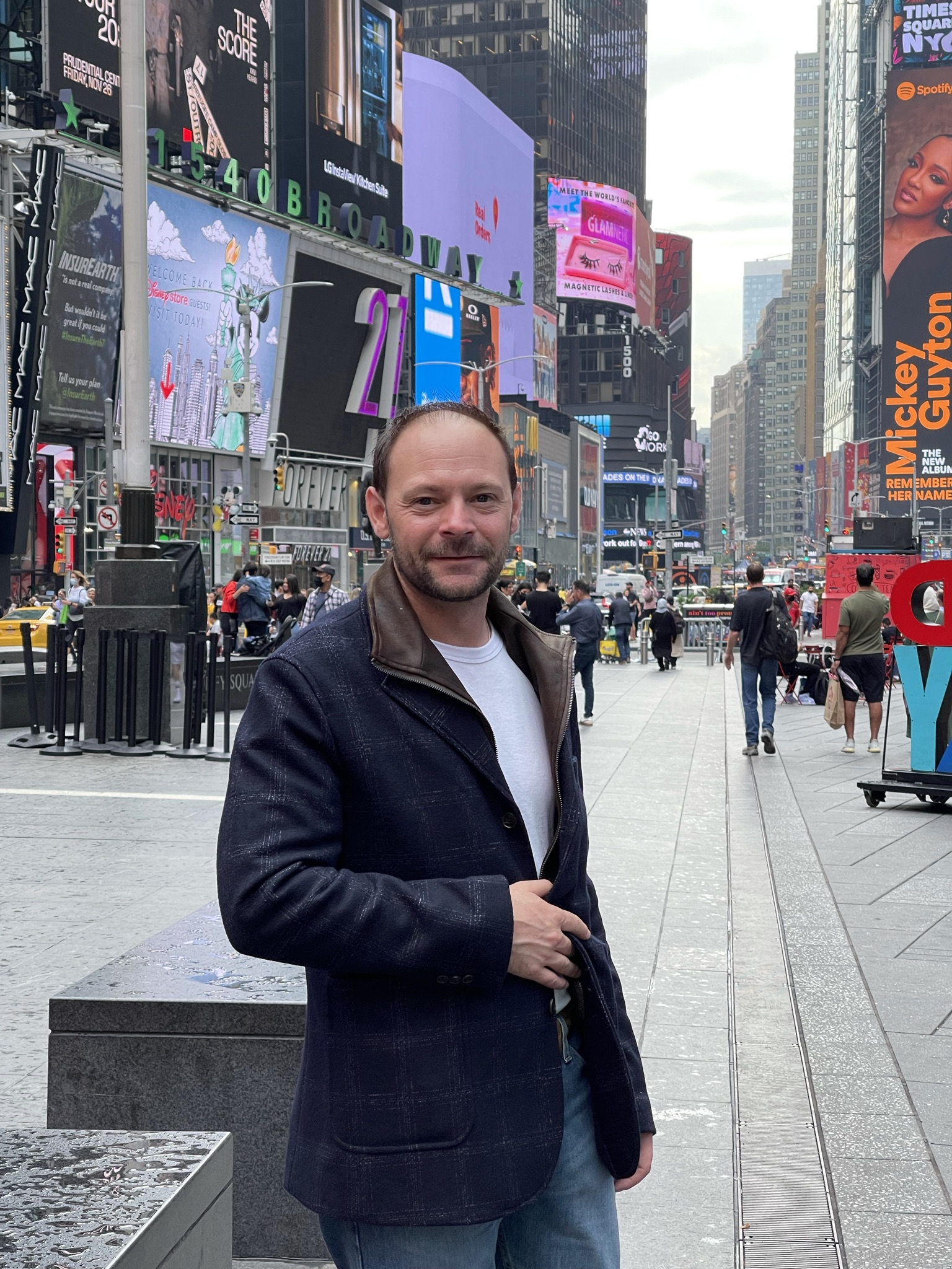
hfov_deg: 22.9
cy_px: 634
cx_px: 476
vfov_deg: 30.3
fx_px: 2347
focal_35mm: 64
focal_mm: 7.5
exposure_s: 1/280
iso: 32
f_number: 2.2
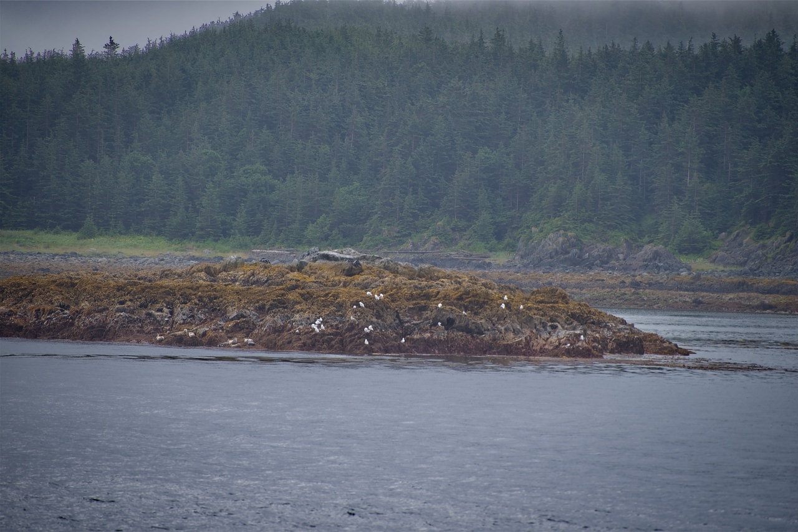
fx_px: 6651
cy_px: 266
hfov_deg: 6.9
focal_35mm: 300
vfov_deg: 4.6
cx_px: 399
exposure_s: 1/640
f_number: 5.6
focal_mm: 300
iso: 250
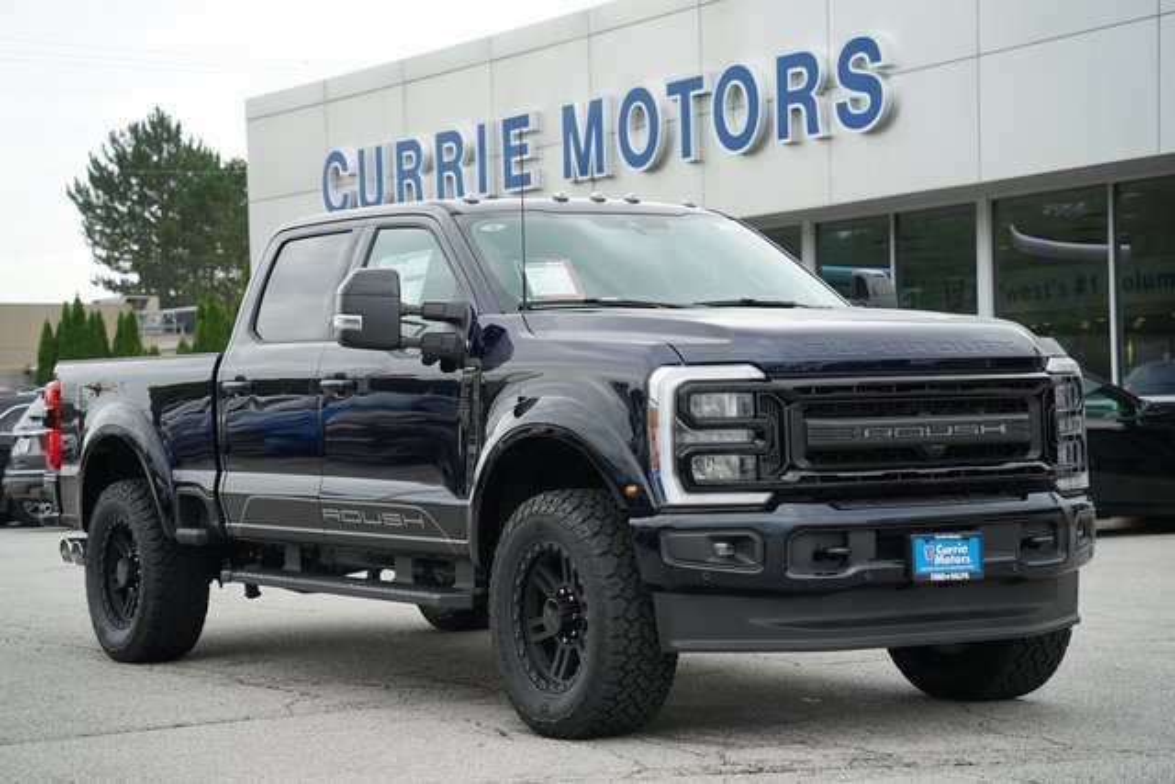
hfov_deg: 26.6
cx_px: 588
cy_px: 392
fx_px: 2481
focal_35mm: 76
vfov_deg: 18.0
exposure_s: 1/200
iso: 100
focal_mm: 76
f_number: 5
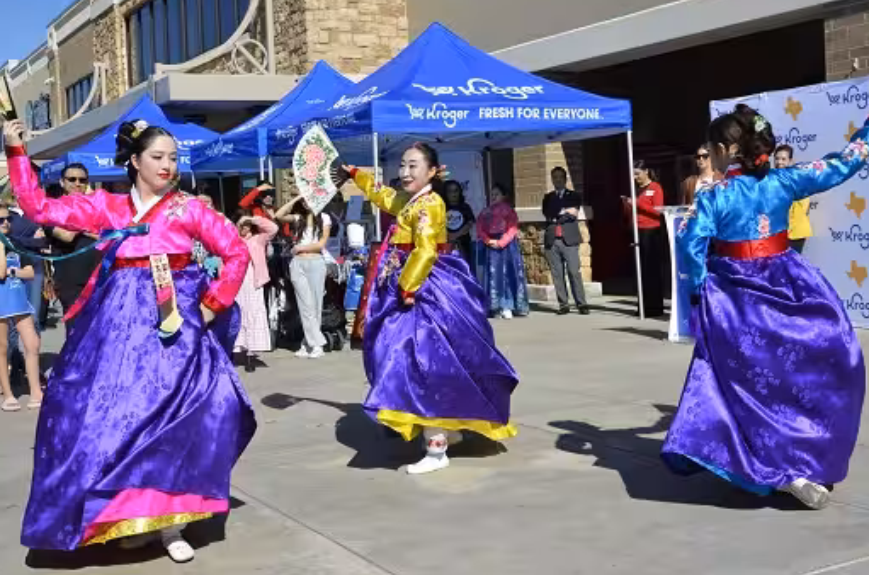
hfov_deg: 42.8
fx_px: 1108
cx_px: 429
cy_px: 265
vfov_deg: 29.1
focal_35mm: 46
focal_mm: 28
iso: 250
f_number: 11
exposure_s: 1/500
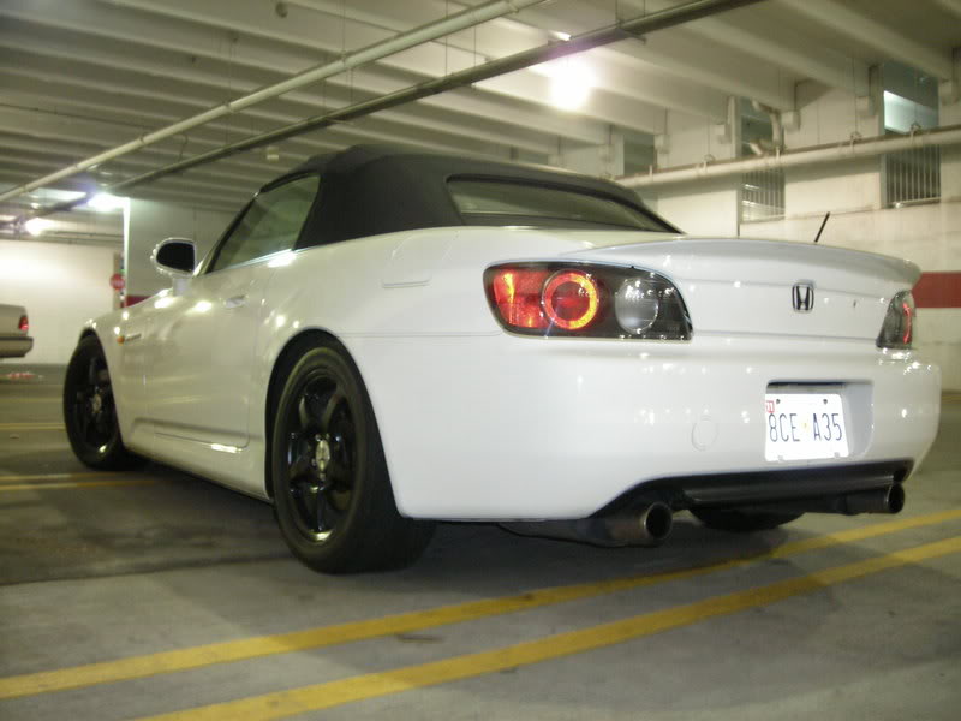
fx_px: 1055
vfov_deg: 37.7
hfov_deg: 49.0
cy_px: 360
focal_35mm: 38
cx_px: 480
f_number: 3.2
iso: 200
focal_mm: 6.3
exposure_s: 1/3.5
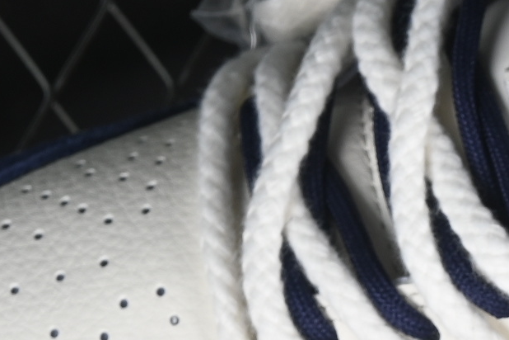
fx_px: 4779
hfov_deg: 6.0
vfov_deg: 4.0
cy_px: 510
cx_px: 687
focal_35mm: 338
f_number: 7.1
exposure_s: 1/80
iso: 160
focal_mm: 50
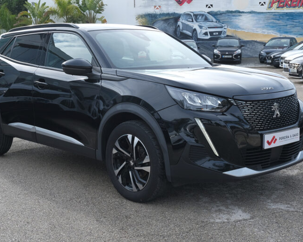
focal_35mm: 55
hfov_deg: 34.1
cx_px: 137
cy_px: 106
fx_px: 493
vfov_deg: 27.6
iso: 160
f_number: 9
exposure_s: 1/80
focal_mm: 24.9
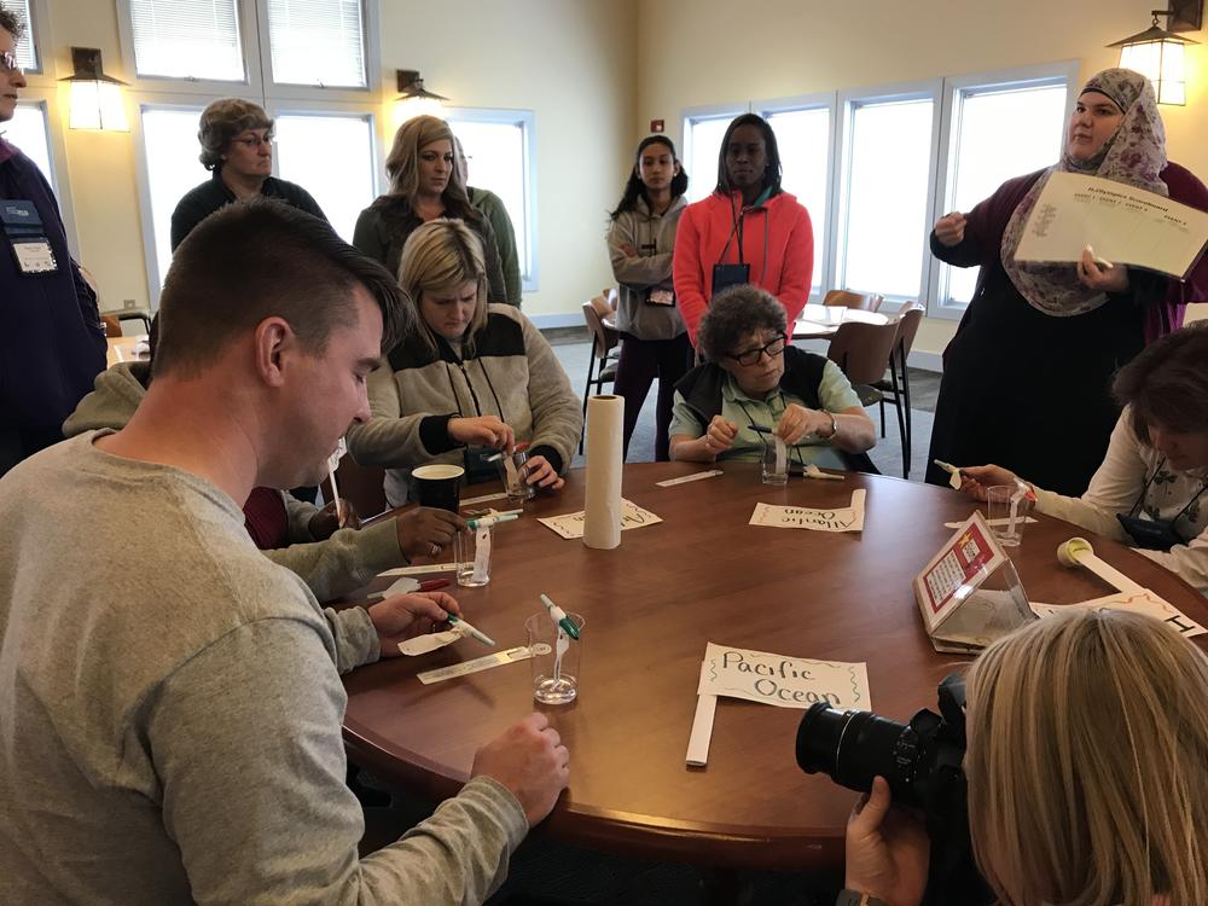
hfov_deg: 63.4
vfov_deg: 49.7
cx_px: 604
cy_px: 453
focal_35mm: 28
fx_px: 977
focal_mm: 3.99
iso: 40
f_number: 1.8
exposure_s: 1/15
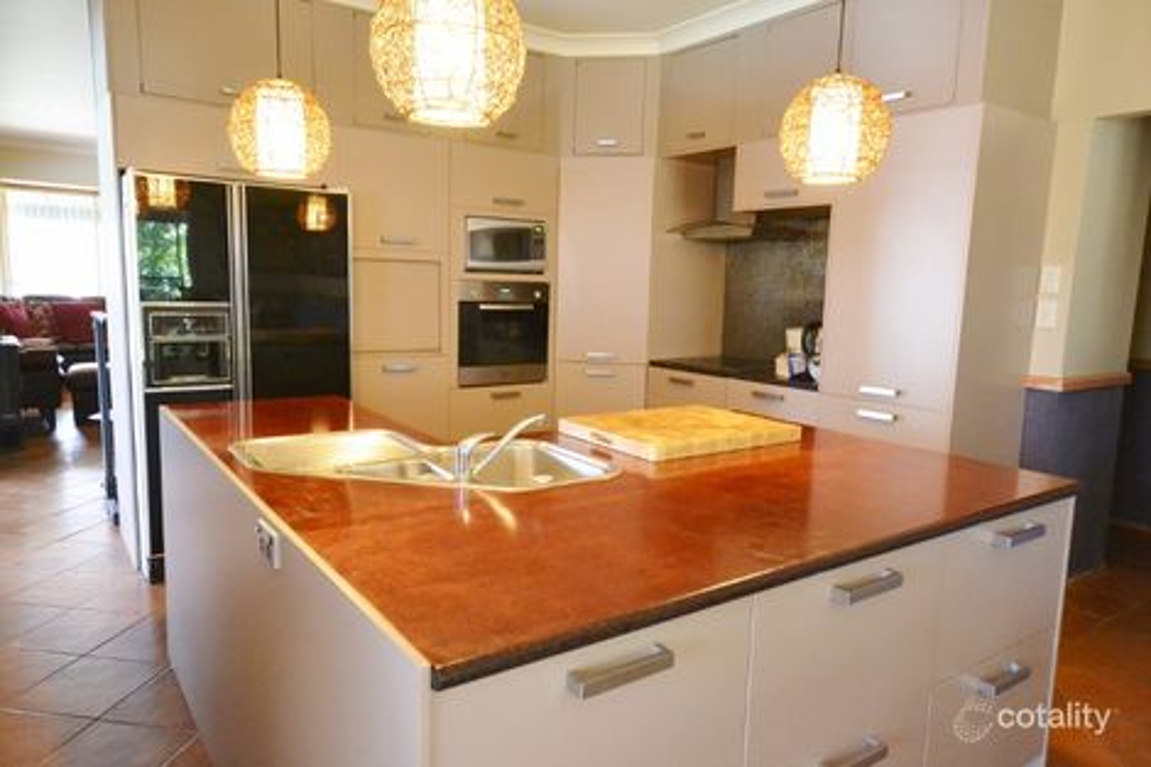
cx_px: 576
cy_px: 384
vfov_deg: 53.1
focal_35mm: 24
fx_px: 767
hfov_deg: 73.8
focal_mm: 16
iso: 3200
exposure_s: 1/50
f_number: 5
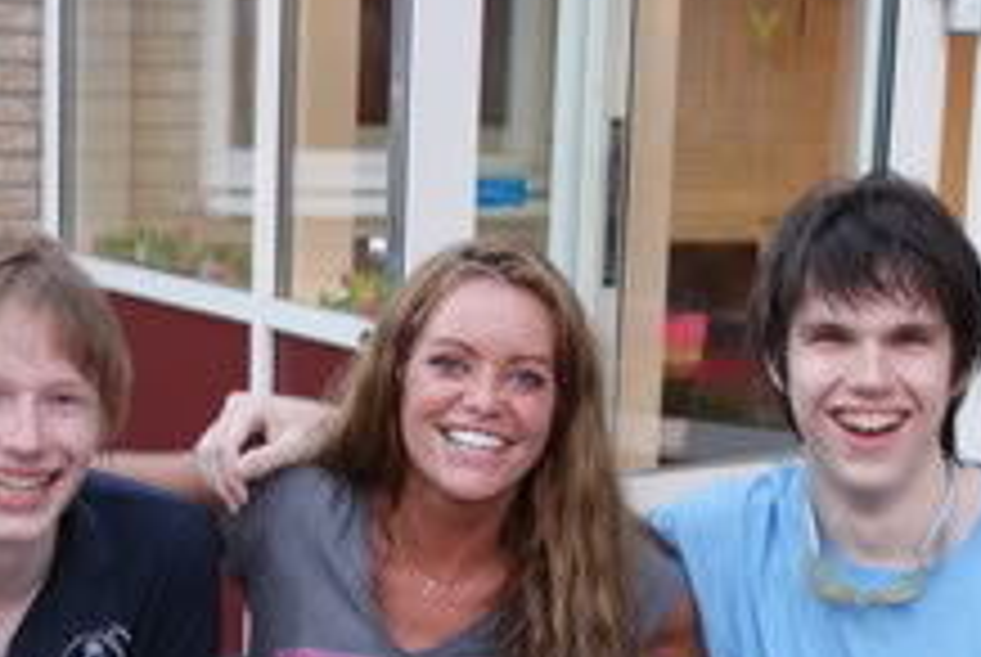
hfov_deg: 17.0
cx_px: 468
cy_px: 610
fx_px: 3278
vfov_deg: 11.4
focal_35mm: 120
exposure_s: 1/6
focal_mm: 35
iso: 400
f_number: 4.5
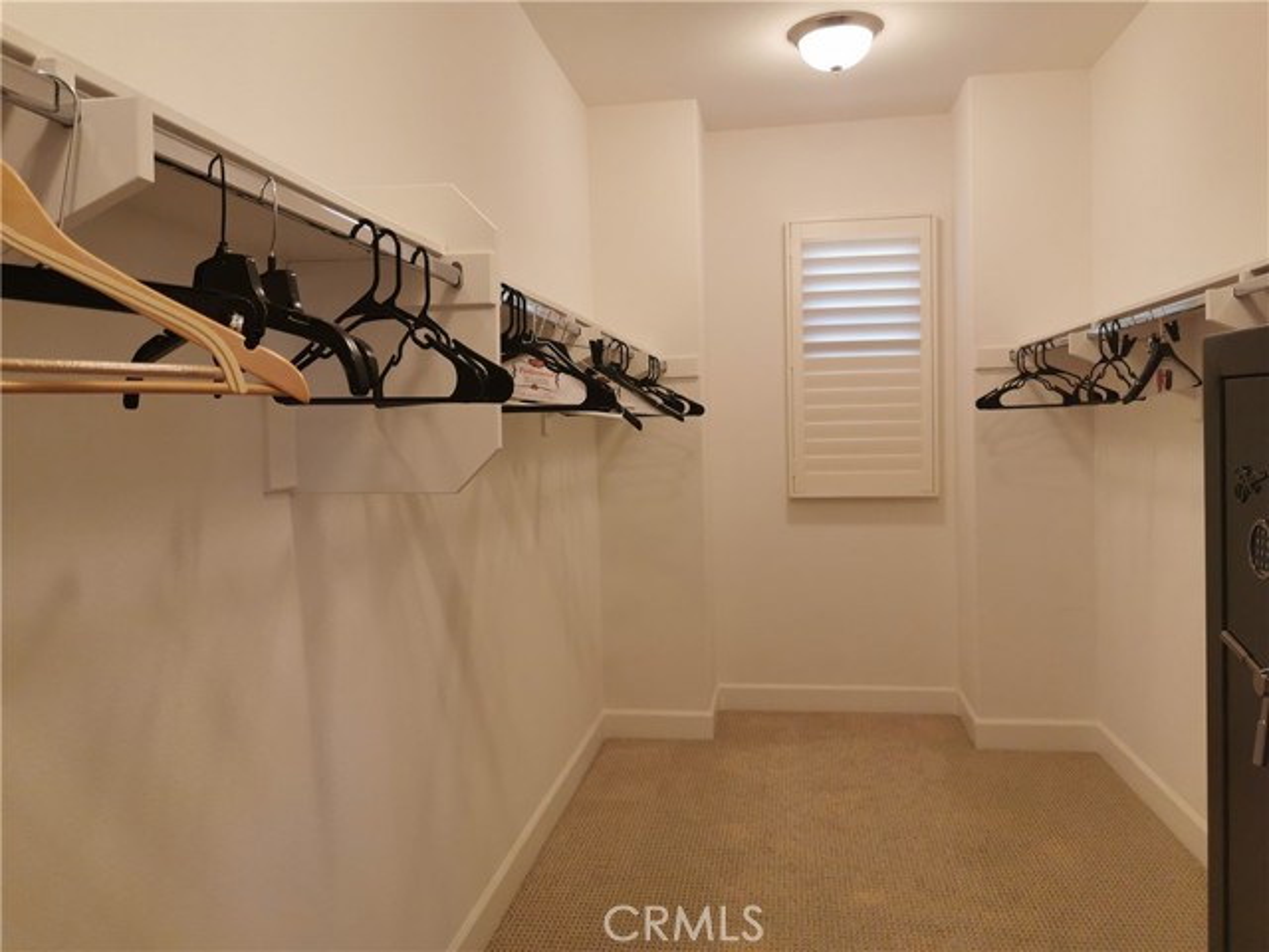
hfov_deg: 65.3
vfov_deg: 51.4
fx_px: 990
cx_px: 634
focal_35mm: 27
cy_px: 476
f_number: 1.6
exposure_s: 1/120
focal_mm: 5.56
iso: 100
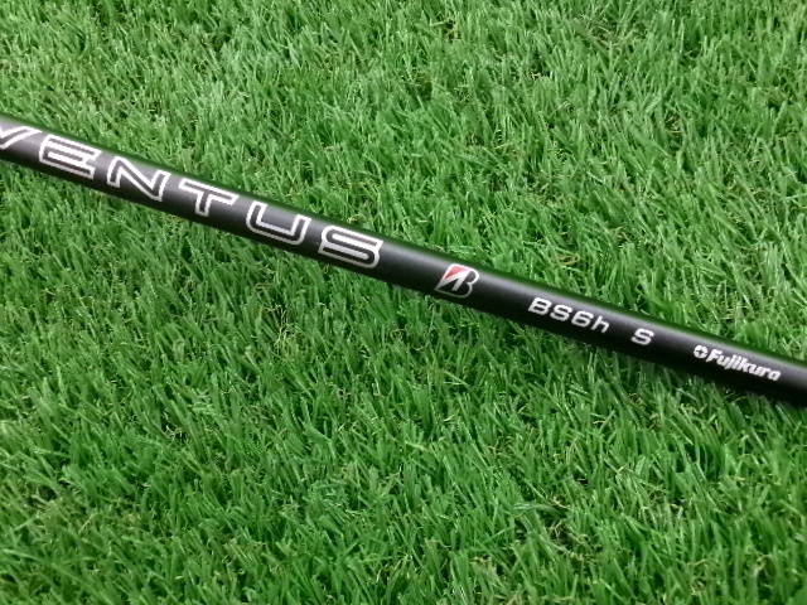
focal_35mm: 28
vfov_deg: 49.7
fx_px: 653
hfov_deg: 63.4
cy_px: 302
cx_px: 404
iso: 800
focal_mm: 5.1
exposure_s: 1/34
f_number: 3.9
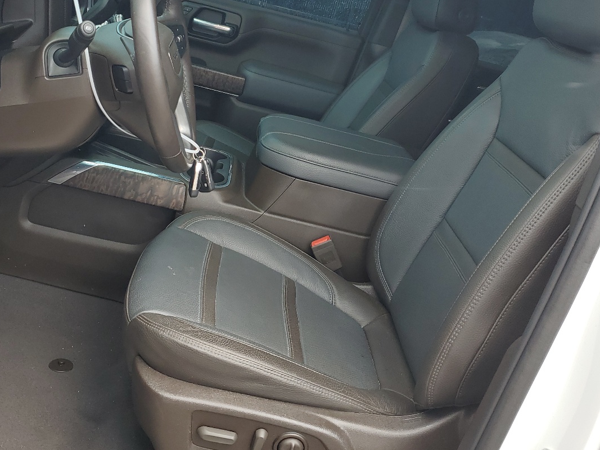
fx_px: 676
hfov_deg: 47.8
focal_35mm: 39
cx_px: 266
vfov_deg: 36.6
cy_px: 164
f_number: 1.5
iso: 50
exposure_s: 1/345
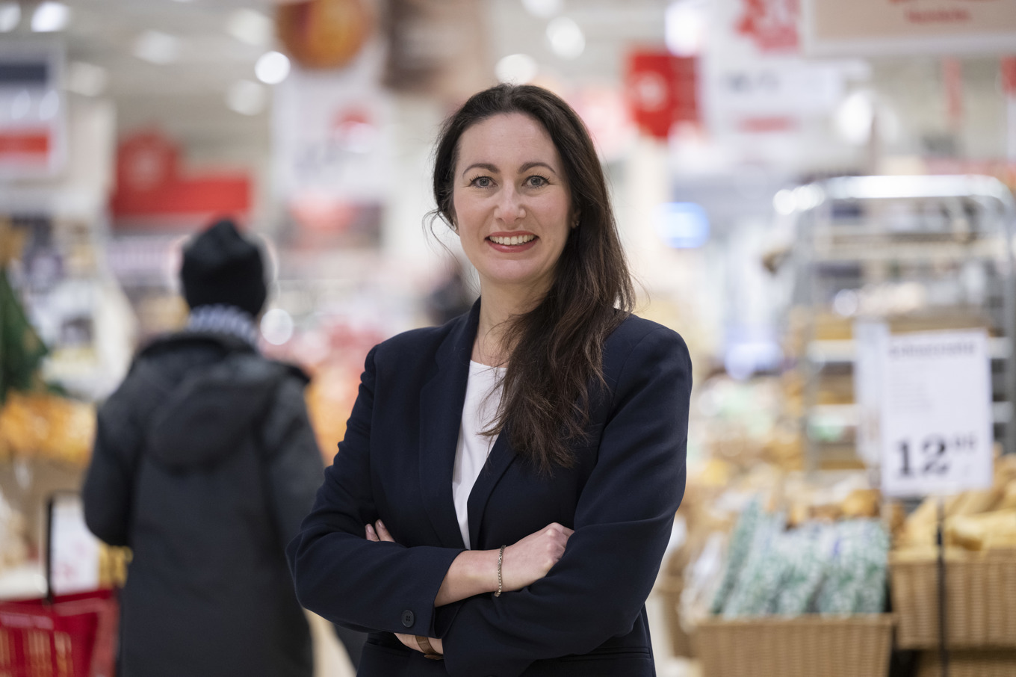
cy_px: 338
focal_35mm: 135
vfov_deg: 10.2
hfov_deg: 15.2
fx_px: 3809
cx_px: 508
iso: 2000
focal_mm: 135
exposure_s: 1/250
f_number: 2.8
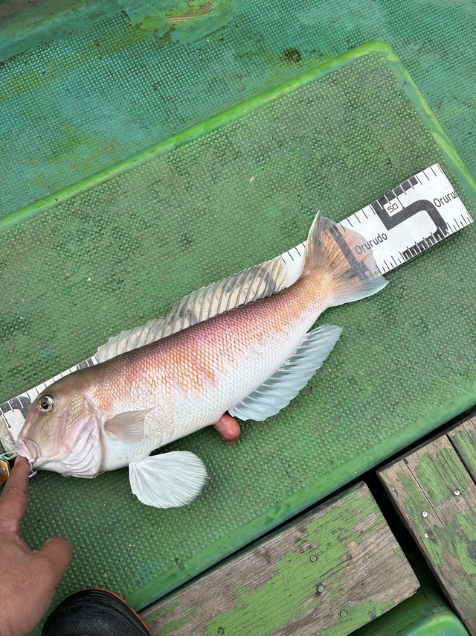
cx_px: 238
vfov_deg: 67.3
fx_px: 477
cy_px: 318
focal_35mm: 26
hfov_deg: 53.0
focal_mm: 5.7
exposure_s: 1/1597
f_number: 1.5
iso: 50
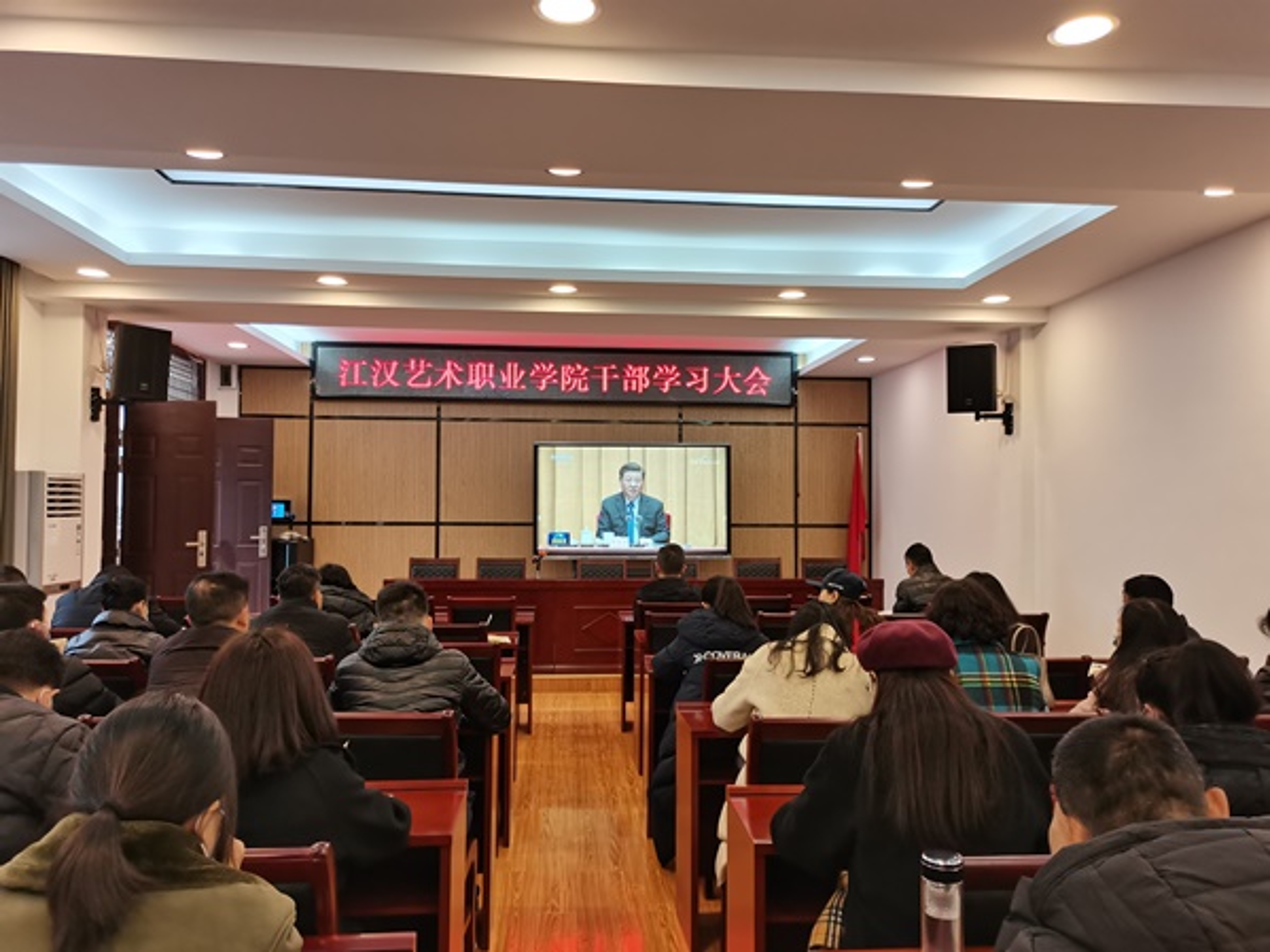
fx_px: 954
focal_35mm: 26
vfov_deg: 53.0
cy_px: 476
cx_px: 635
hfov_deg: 67.3
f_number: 1.8
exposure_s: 1/100
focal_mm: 5.58
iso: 250
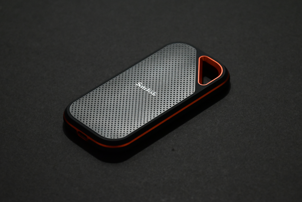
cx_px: 151
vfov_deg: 6.9
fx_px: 1678
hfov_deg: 10.3
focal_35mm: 200
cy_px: 101
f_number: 9
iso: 8000
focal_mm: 200
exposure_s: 1/25
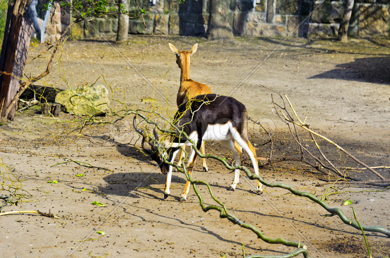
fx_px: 1378
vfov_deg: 10.7
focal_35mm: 128
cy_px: 129
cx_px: 195
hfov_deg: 16.1
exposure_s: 1/350
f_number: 5
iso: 100
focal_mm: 85
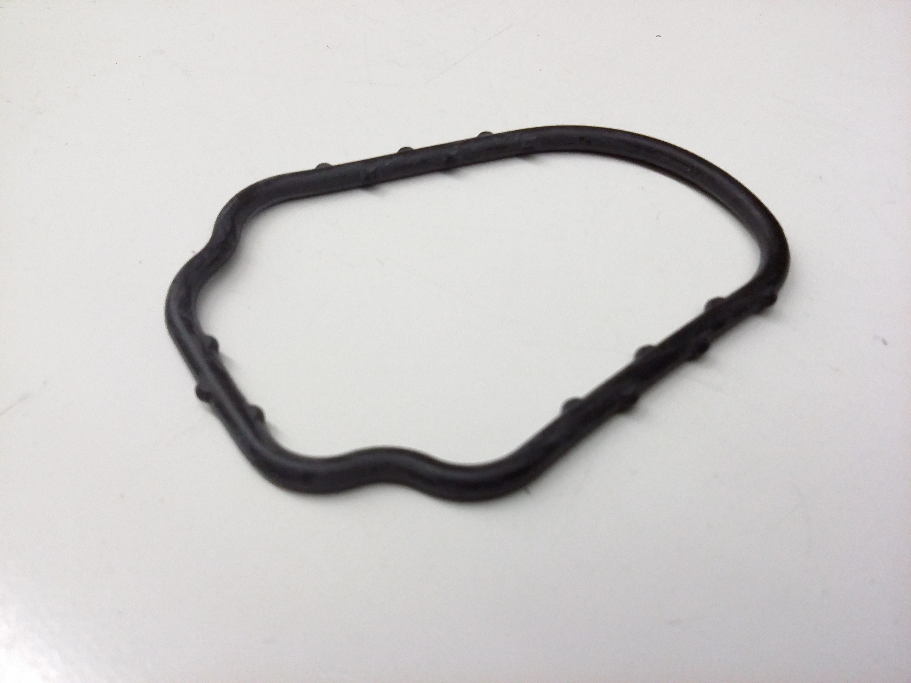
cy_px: 342
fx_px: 842
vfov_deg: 44.2
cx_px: 456
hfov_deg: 56.8
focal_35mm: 32
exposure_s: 1/15
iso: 200
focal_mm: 3.4
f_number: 2.4
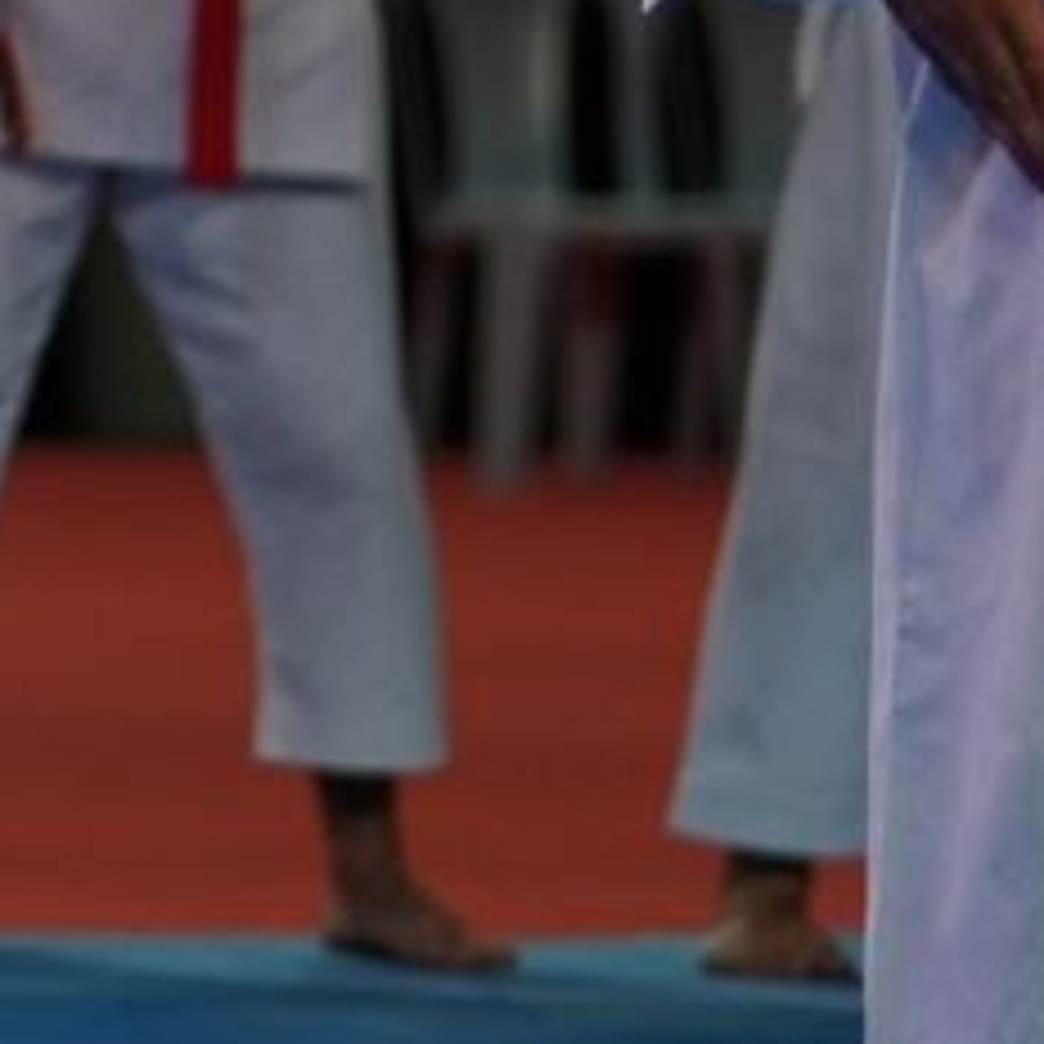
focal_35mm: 732
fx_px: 24977
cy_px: -652
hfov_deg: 2.4
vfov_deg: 2.4
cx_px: -1364
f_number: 2.8
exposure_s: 1/1000
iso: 500
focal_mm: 111
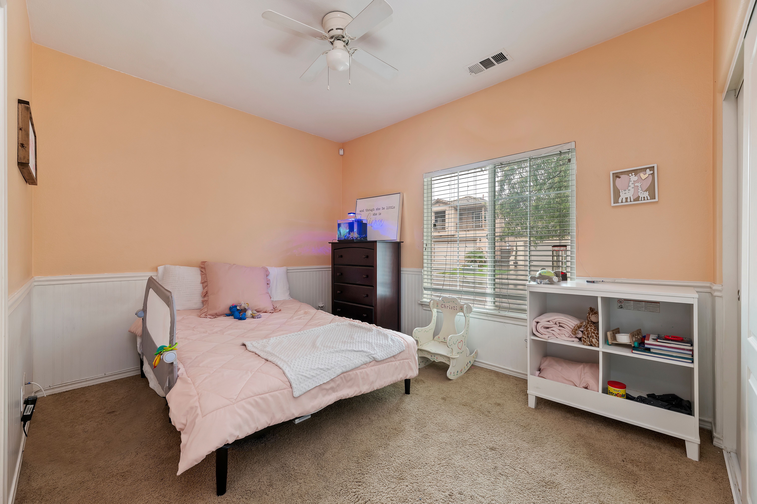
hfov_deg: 104.3
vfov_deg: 81.1
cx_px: 378
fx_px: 294
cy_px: 252
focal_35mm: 14
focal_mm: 14
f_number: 10
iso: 500
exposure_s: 1/3
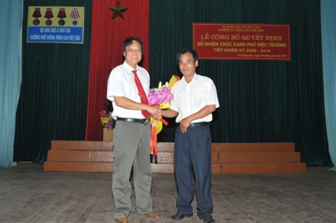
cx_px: 152
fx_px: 373
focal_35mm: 40
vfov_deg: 33.3
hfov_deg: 48.5
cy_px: 107
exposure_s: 1/60
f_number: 6.3
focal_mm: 24
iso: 200
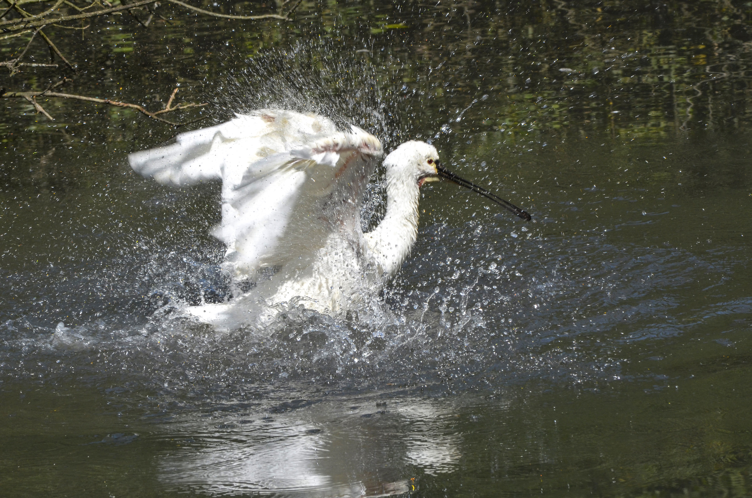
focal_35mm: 300
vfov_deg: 4.6
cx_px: 376
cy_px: 249
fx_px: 6253
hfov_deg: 6.9
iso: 500
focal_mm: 200
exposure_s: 1/400
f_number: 16
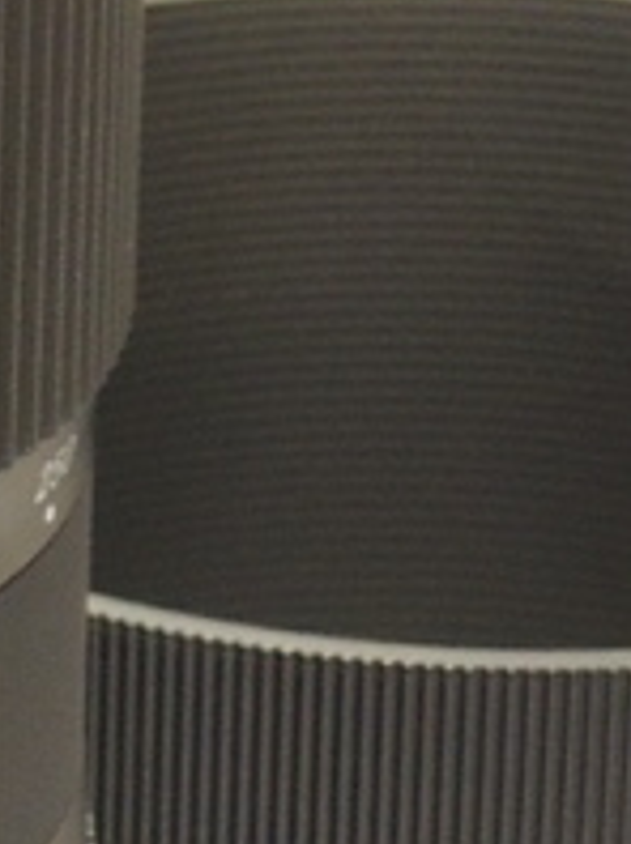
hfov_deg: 3.5
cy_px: 38
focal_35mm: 425
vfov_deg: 4.7
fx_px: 10352
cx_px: -482
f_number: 4.5
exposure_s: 1/30
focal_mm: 12.5
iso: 400
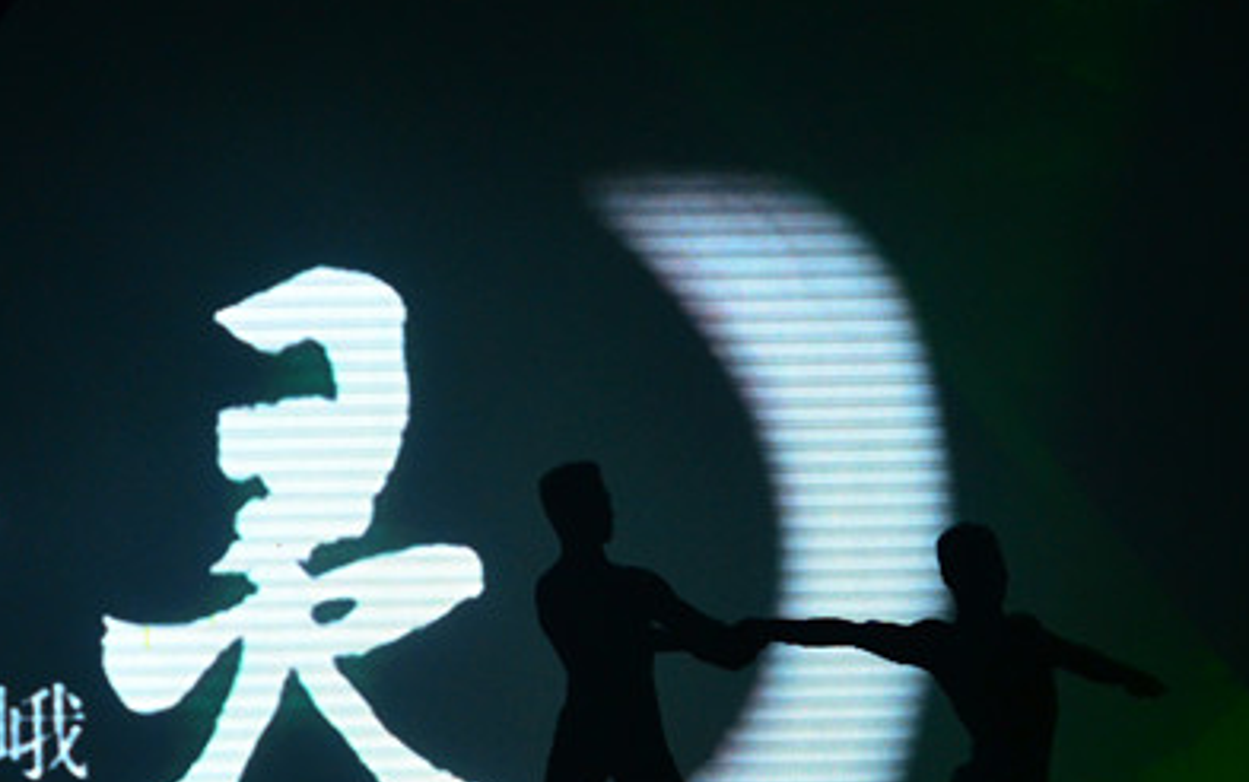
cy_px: 621
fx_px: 10047
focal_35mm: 295
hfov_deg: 7.1
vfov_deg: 4.5
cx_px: 604
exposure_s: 1/125
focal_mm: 95
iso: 1600
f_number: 5.6
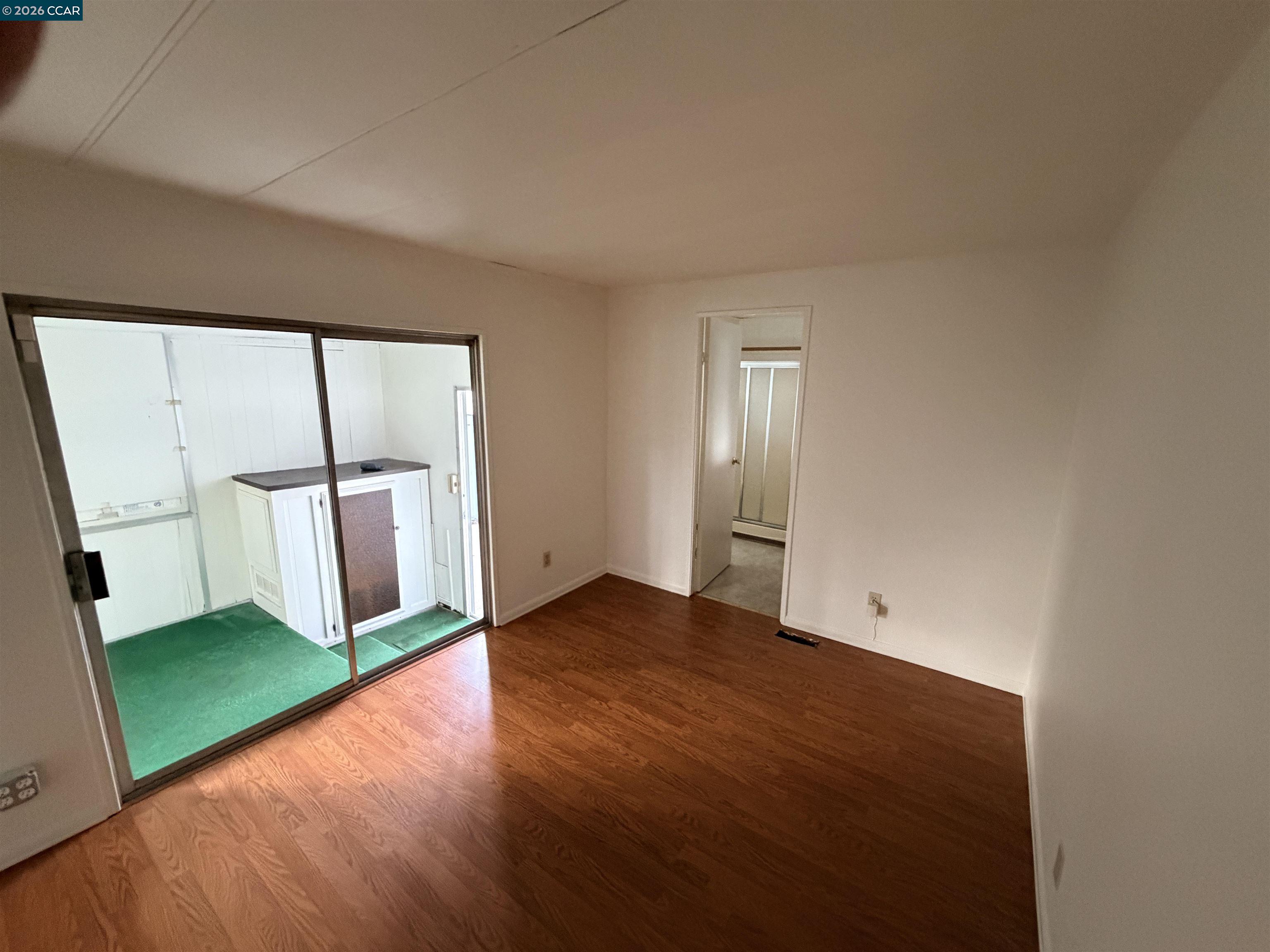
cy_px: 476
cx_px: 635
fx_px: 514
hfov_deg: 102.1
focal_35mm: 14
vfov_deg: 85.7
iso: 800
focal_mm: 2.22
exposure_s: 1/60
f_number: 2.2
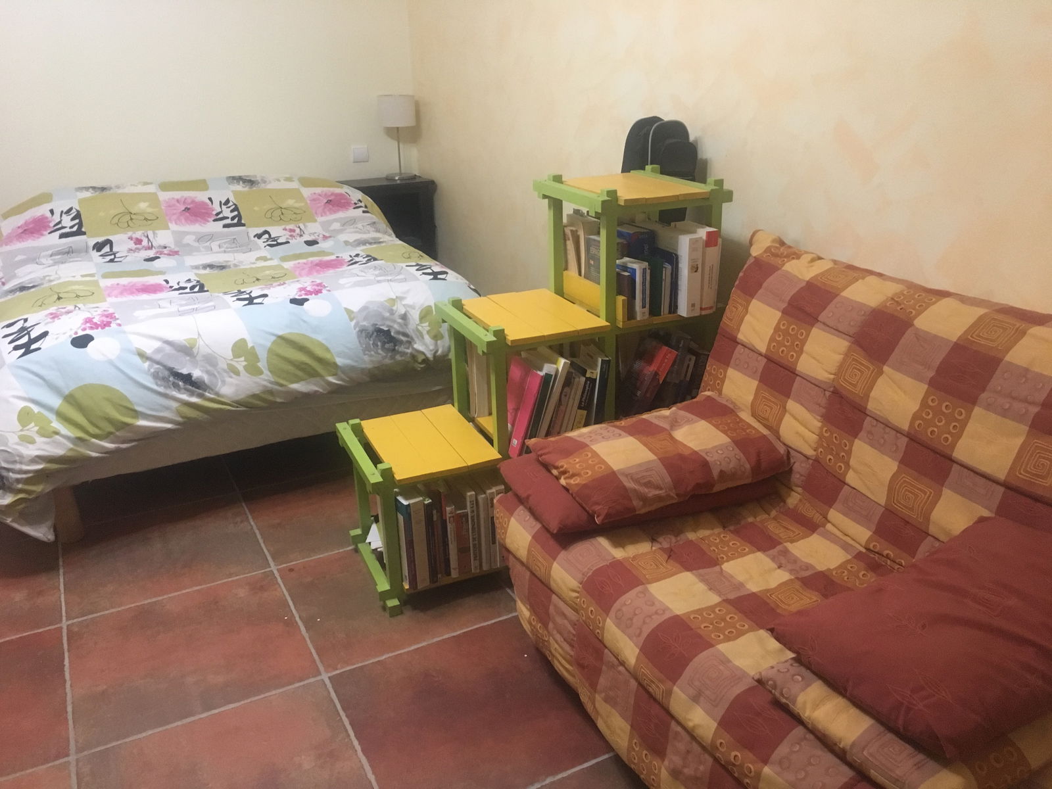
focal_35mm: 29
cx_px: 526
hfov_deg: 61.7
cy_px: 394
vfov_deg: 48.2
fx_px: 881
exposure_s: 1/17
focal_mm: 4.15
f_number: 2.2
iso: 200
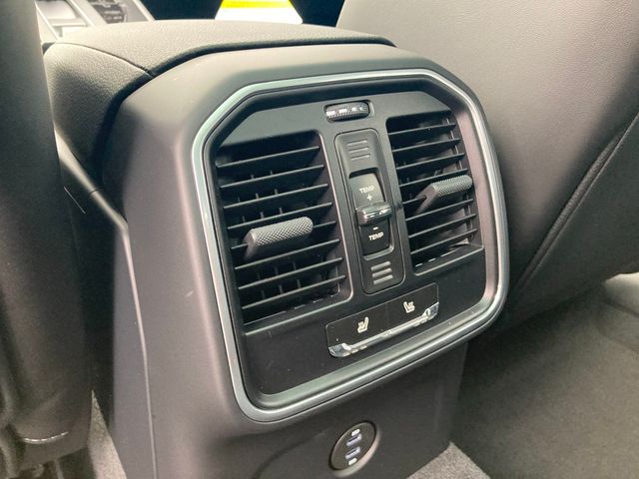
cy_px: 240
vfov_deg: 49.7
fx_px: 517
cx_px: 320
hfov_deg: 63.4
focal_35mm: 28
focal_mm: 3.99
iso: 320
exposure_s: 1/55
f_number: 1.8
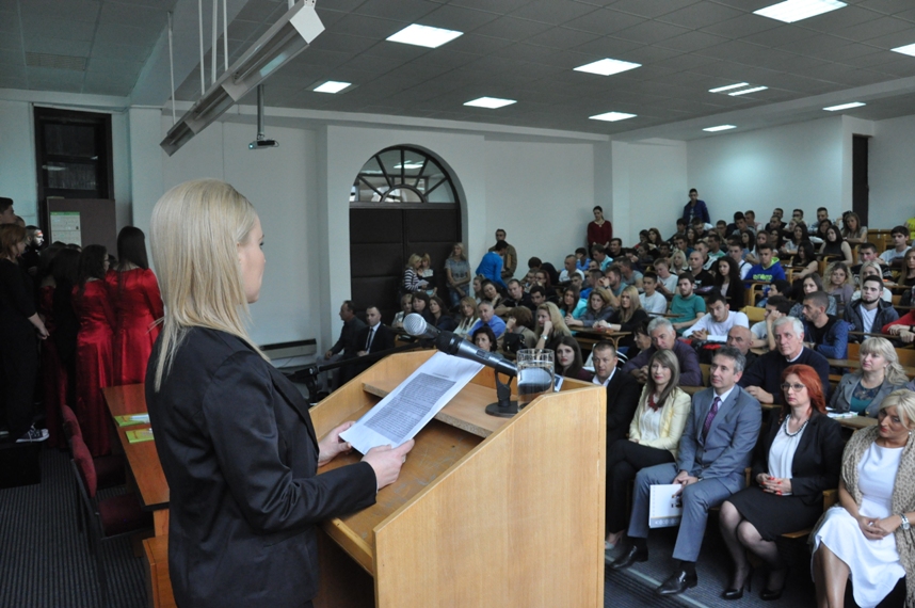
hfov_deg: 67.4
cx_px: 458
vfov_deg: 47.8
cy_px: 304
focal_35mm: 27
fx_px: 685
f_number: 5
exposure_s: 1/100
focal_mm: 18
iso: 2000
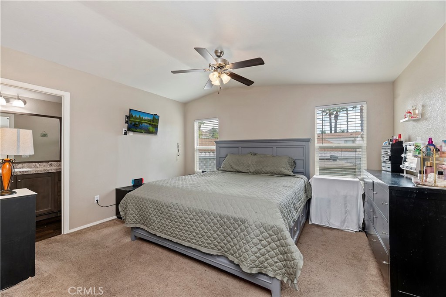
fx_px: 173
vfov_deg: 81.1
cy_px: 148
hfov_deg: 104.3
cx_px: 223
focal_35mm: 14
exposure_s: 1/25
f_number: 10
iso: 500
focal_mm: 14
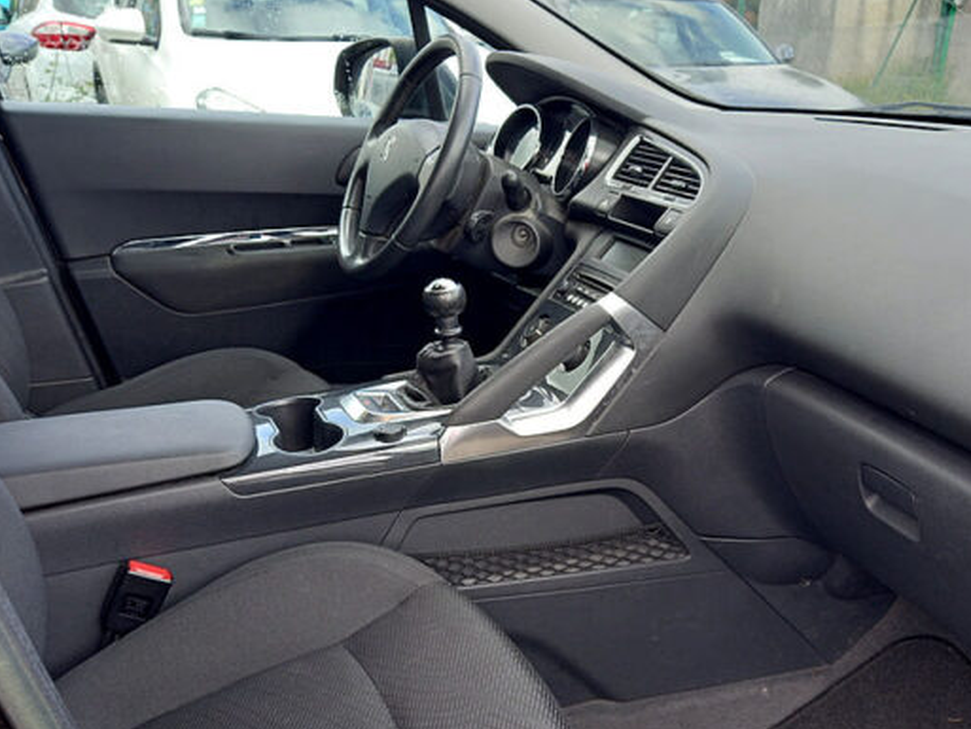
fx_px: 1094
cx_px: 539
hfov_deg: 47.8
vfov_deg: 36.7
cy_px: 443
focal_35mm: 39
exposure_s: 1/50
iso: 25
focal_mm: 4.6
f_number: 2
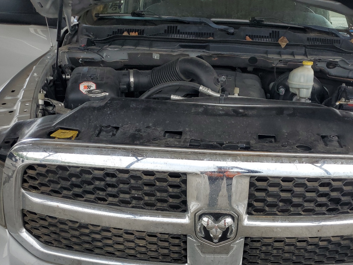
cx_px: 223
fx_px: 357
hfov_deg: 52.0
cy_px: 174
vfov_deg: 40.2
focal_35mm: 35
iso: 50
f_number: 1.5
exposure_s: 1/250
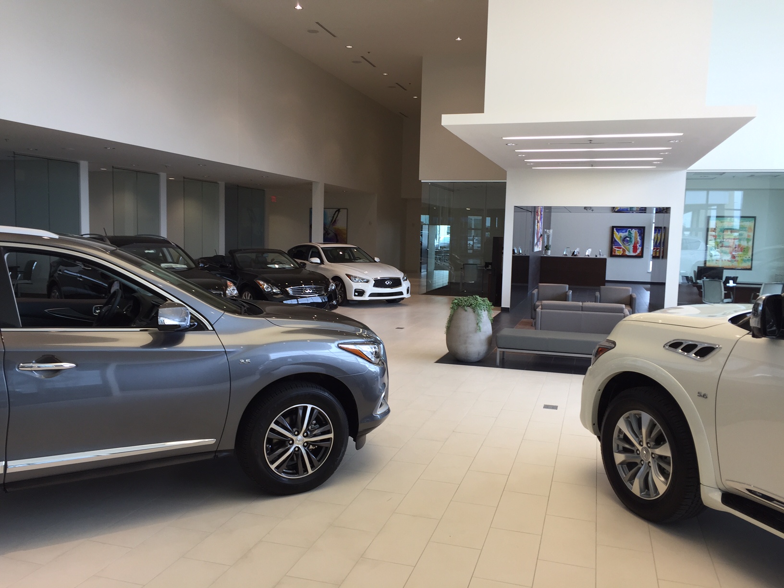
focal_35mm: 29
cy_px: 294
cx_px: 392
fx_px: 657
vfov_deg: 48.2
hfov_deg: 61.7
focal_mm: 4.15
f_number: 2.2
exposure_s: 1/60
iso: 32
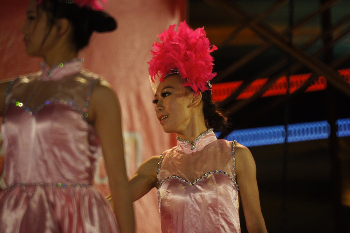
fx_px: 7284
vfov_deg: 1.8
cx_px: 175
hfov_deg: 2.8
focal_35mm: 750
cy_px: 116
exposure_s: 1/250
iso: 1600
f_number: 8
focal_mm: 500
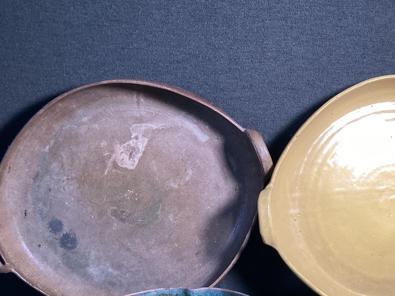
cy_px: 229
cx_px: 273
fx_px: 559
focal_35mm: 49
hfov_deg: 38.3
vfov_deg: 29.1
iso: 80
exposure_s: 1/50
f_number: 2.4
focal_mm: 3.3
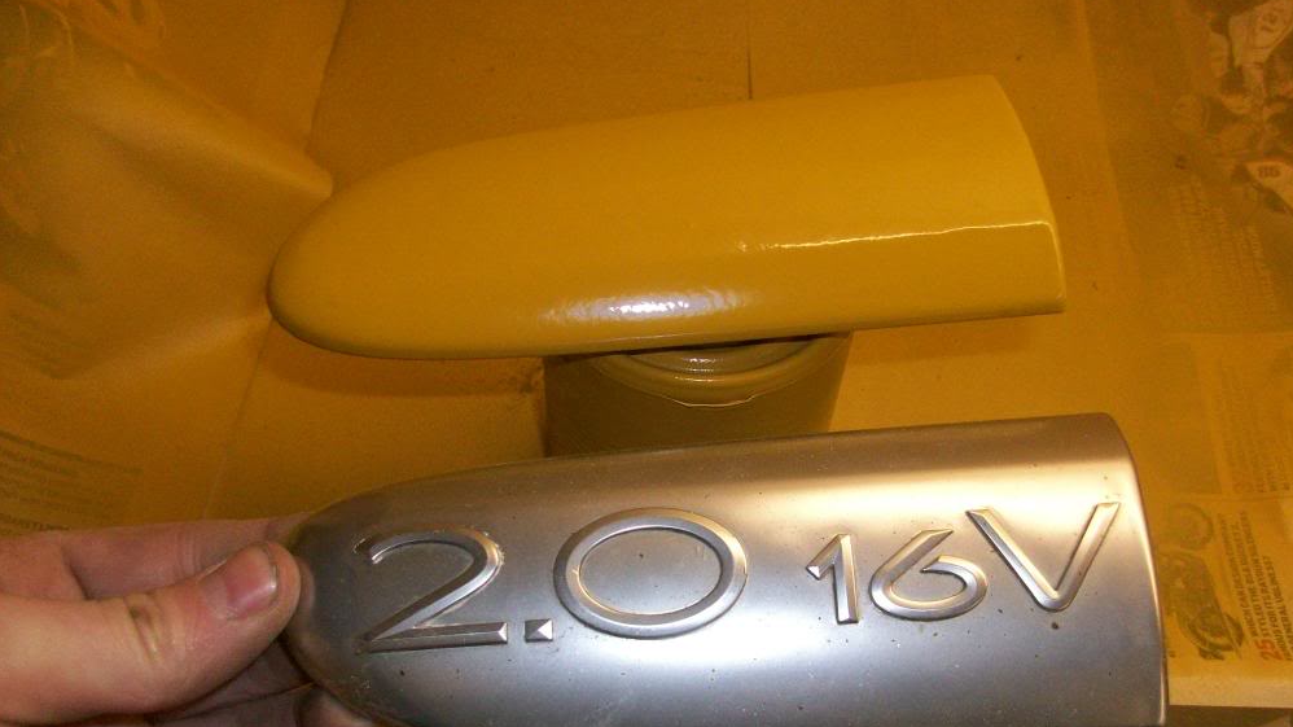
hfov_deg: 52.8
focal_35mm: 38
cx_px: 662
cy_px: 399
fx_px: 1303
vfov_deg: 31.2
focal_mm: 5.7
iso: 160
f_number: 2.8
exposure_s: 1/60
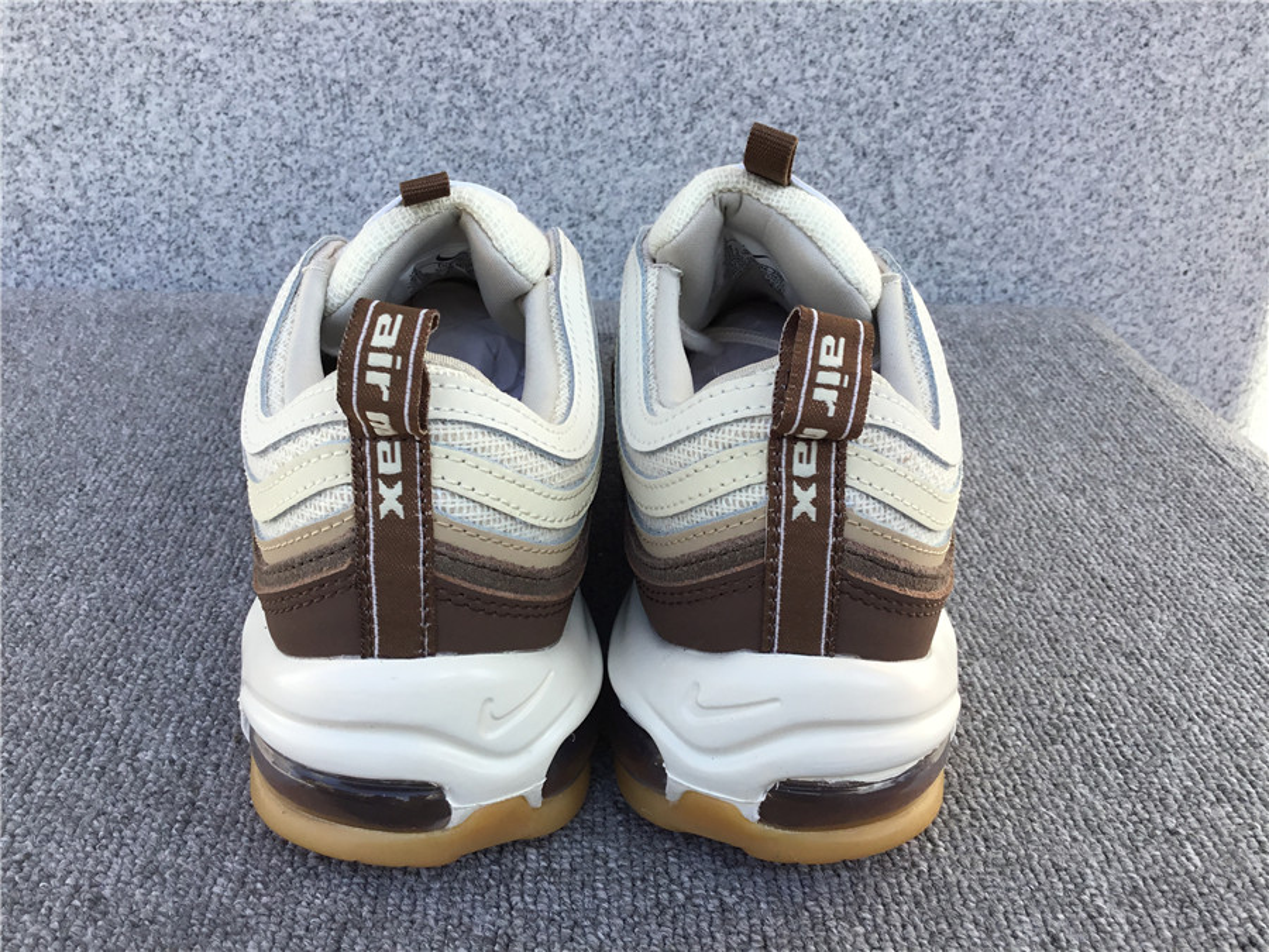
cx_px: 634
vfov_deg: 45.4
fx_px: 1136
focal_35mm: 31
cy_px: 476
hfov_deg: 58.4
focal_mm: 3.3
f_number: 2.4
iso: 25
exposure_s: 1/321
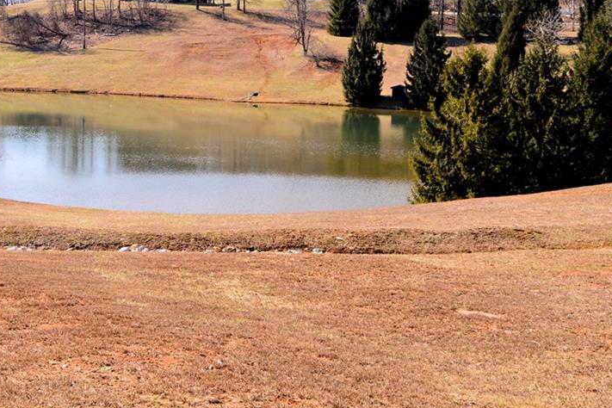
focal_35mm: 69
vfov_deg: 19.7
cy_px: 161
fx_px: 1173
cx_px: 195
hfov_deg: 29.0
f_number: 7.1
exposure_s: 1/200
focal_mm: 32
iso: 100
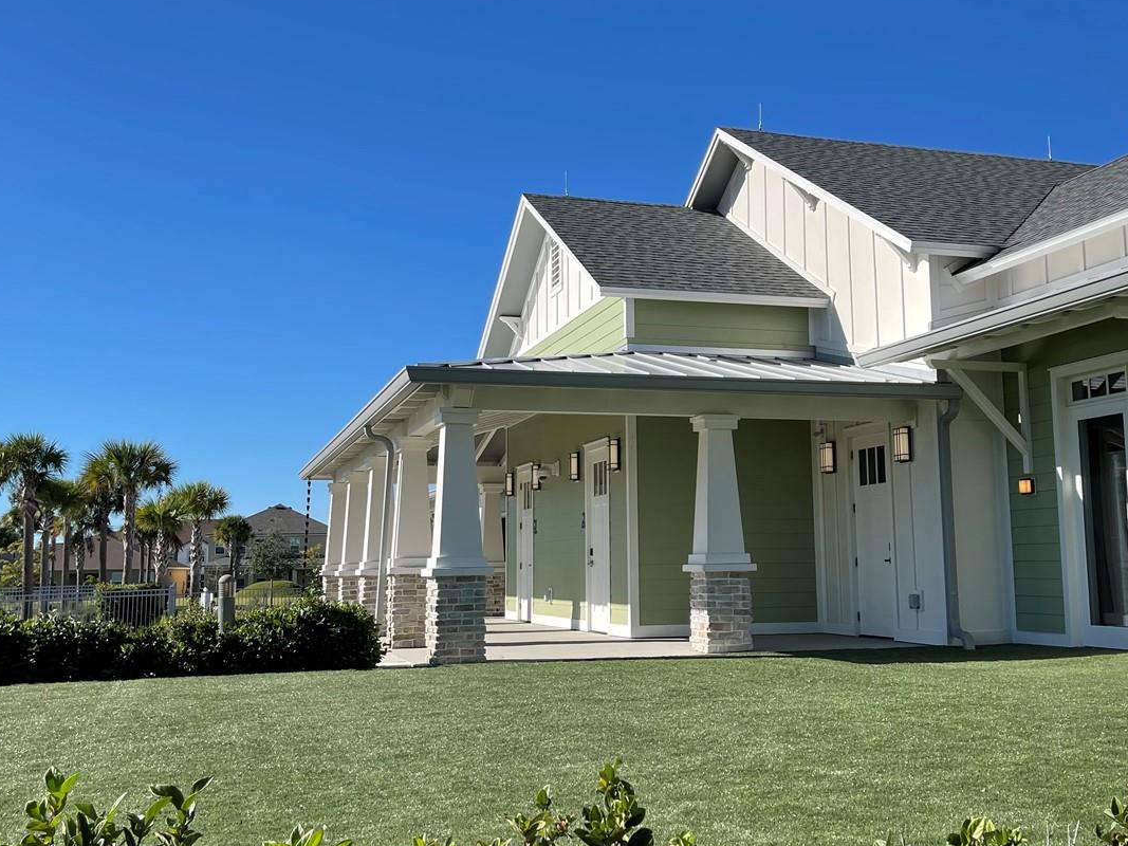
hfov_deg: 47.8
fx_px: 1271
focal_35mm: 39
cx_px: 612
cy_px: 373
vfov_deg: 36.8
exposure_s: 1/3922
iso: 32
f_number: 1.6
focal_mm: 5.1
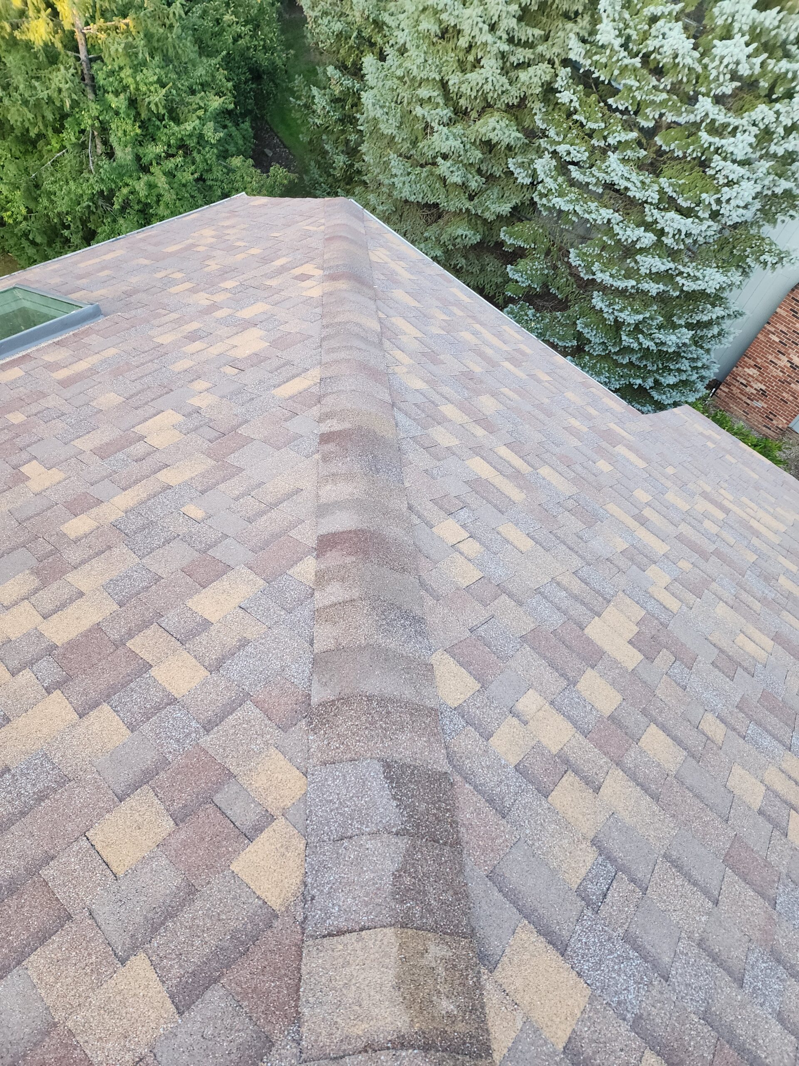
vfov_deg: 73.9
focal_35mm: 23
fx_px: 708
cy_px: 533
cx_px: 400
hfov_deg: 58.9
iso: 160
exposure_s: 1/180
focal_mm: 6.4
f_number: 1.8
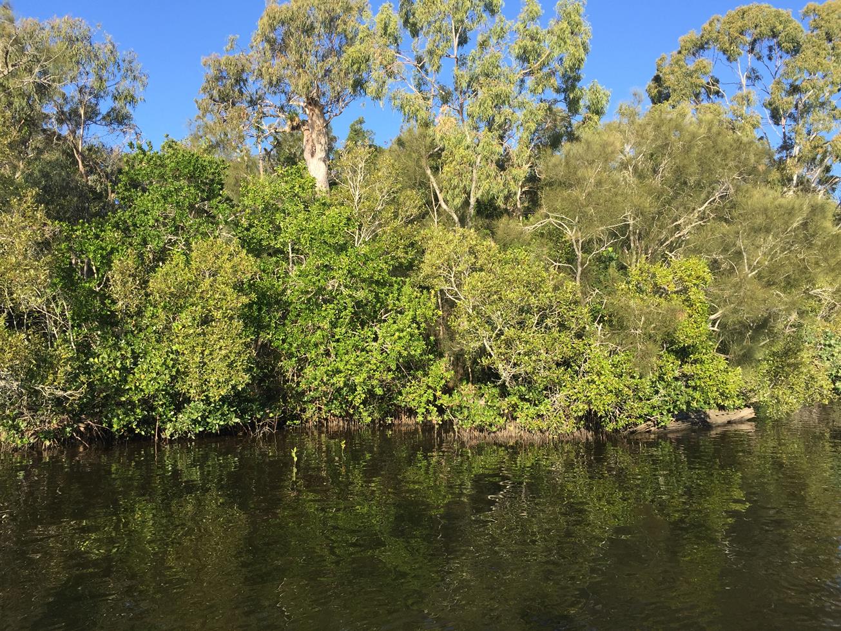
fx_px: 705
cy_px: 316
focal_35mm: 29
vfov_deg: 48.2
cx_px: 420
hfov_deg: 61.7
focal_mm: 4.15
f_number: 2.2
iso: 32
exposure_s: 1/807
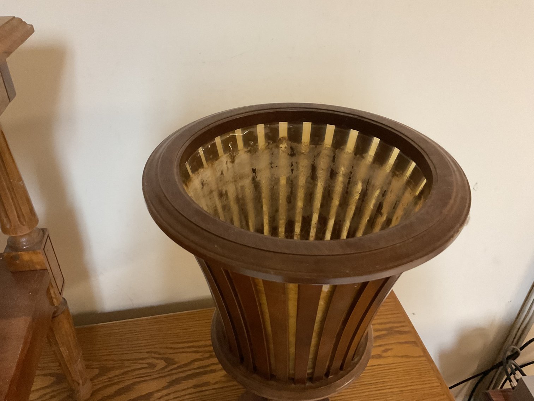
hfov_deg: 61.7
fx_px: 447
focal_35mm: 29
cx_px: 267
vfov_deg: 48.2
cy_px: 200
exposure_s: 1/40
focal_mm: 3
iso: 320
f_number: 1.8
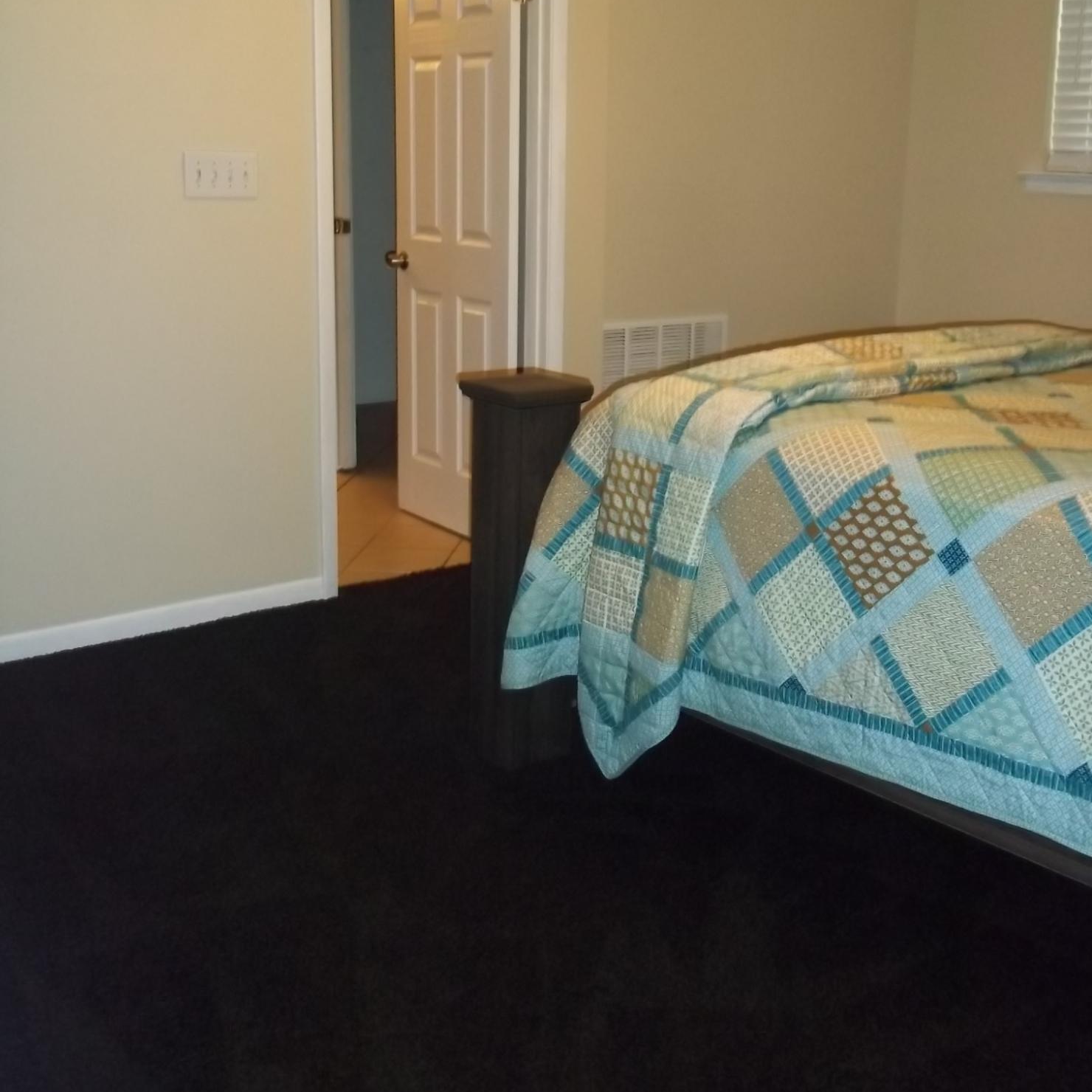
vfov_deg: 39.1
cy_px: 494
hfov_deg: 39.2
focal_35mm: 43
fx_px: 1535
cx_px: 542
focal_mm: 6.5
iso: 320
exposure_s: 1/30
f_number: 3.1
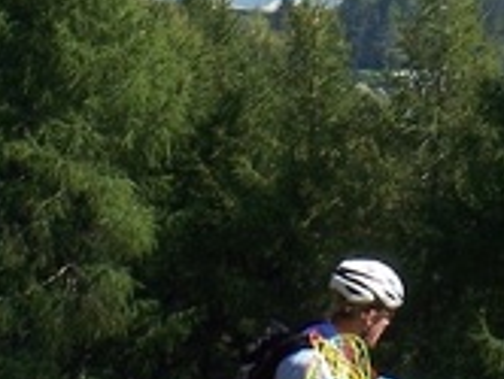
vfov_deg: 2.7
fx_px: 8122
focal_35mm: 557
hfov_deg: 3.5
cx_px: 893
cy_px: -470
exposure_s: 1/250
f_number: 4.5
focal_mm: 19.4
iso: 64
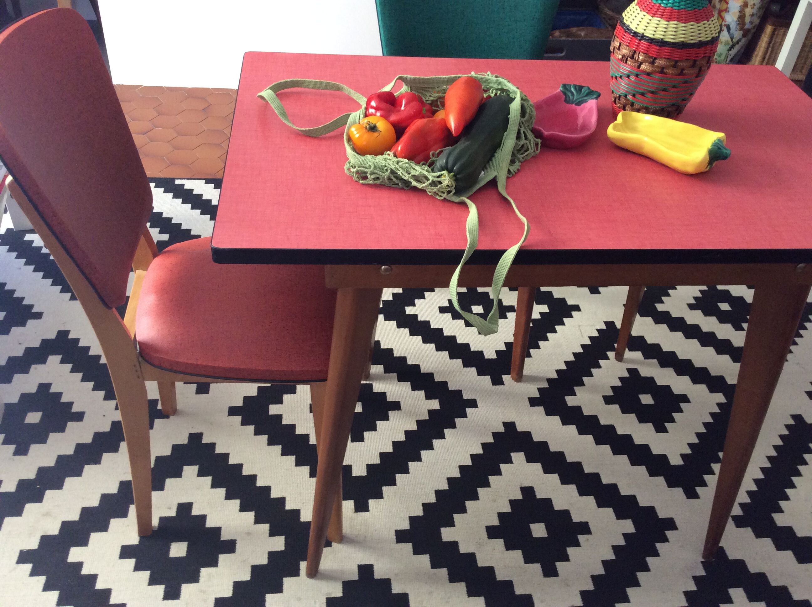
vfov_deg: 44.1
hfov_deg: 56.9
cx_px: 406
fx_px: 750
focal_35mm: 32
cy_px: 304
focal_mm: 3.3
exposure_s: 1/25
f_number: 2.4
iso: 125
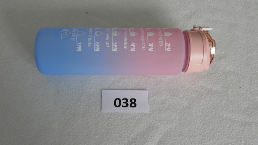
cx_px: 127
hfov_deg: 54.0
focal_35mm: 37
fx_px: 253
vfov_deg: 32.0
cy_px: 74
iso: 140
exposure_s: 1/30
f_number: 3.6
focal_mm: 5.9
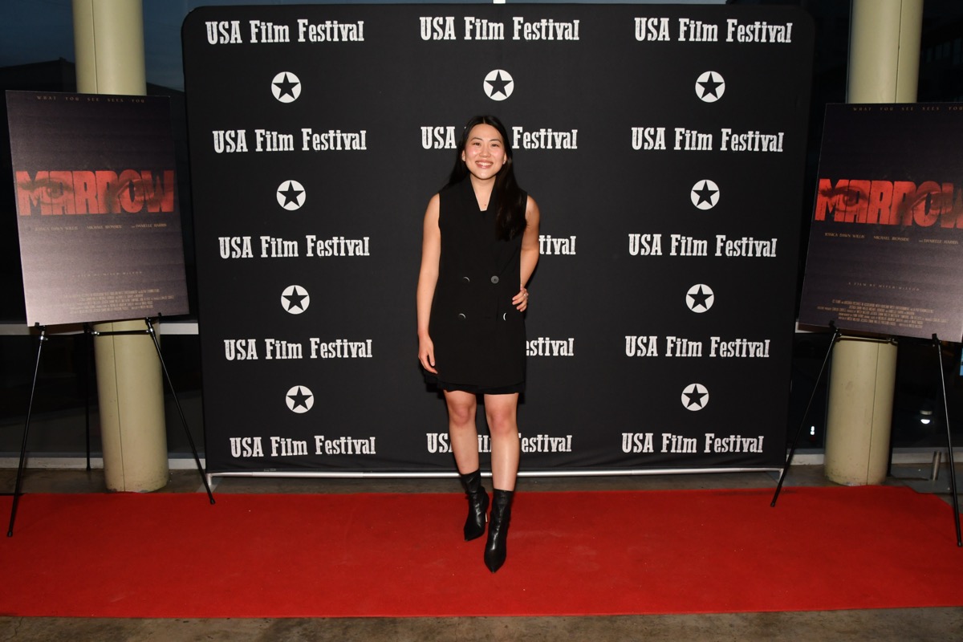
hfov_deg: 59.5
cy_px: 321
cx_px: 482
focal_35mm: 32
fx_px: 843
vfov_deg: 41.7
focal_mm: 21
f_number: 9.5
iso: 800
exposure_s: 1/180
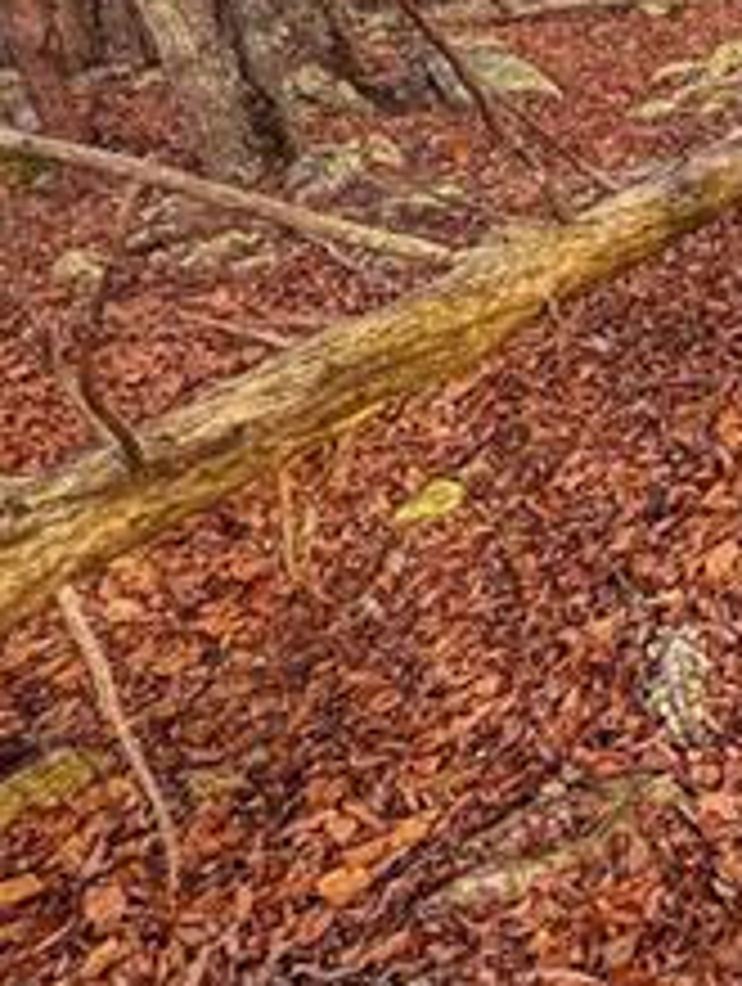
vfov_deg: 36.3
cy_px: 86
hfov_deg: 24.6
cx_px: 1043
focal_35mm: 49
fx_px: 1396
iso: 40
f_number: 2.2
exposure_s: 1/467
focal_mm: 2.22
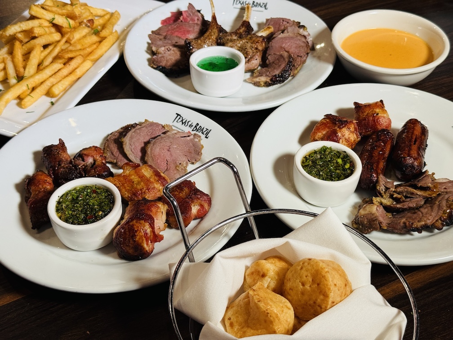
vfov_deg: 30.3
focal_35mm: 48
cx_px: 226
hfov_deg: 39.7
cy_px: 170
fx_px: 628
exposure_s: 1/120
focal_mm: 6.76
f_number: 1.78
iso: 80
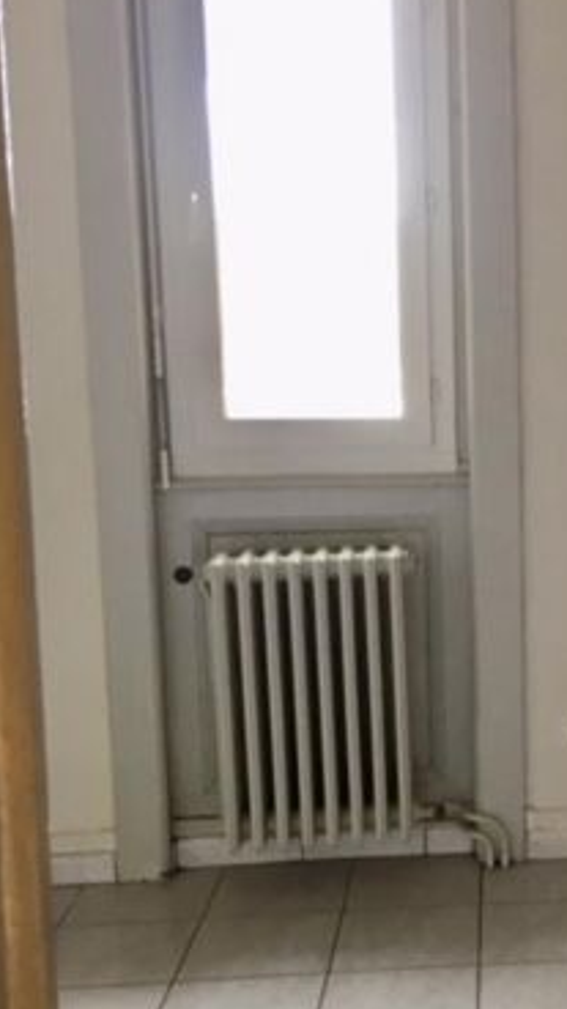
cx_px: 649
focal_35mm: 55
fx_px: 1470
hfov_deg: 20.6
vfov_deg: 37.8
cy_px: 532
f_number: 2.2
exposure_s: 1/33
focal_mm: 4.15
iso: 64
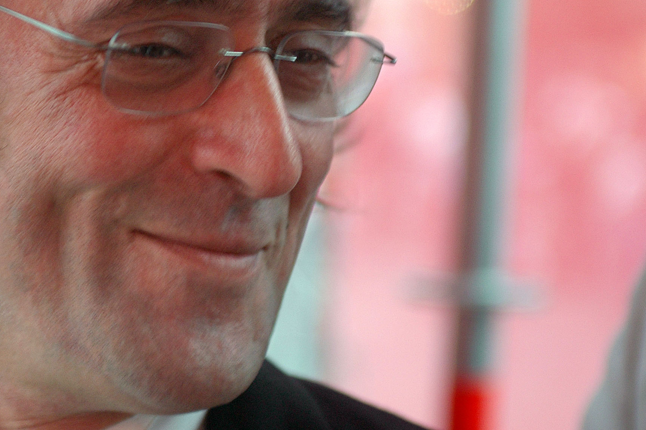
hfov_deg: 11.2
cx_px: 134
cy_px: 125
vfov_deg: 7.4
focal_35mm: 184
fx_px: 3298
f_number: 2.8
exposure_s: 1/60
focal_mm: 70
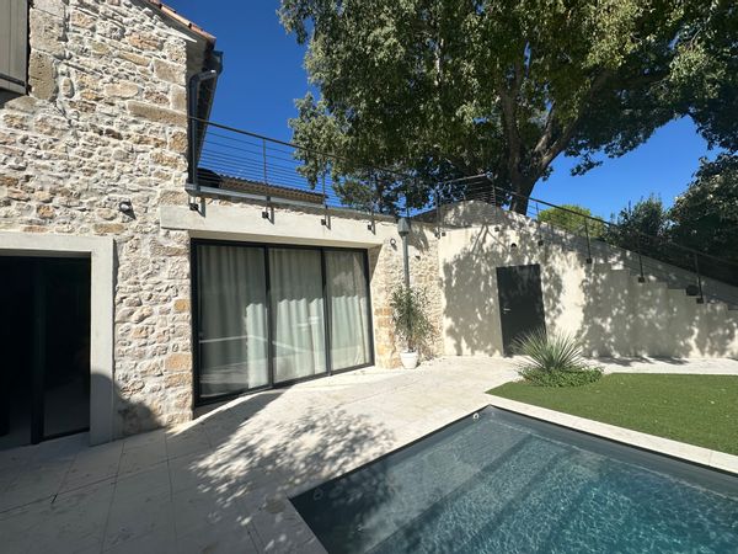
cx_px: 369
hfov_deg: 102.1
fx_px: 298
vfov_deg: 85.7
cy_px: 277
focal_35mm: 14
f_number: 2.2
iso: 50
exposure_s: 1/3610
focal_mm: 2.22
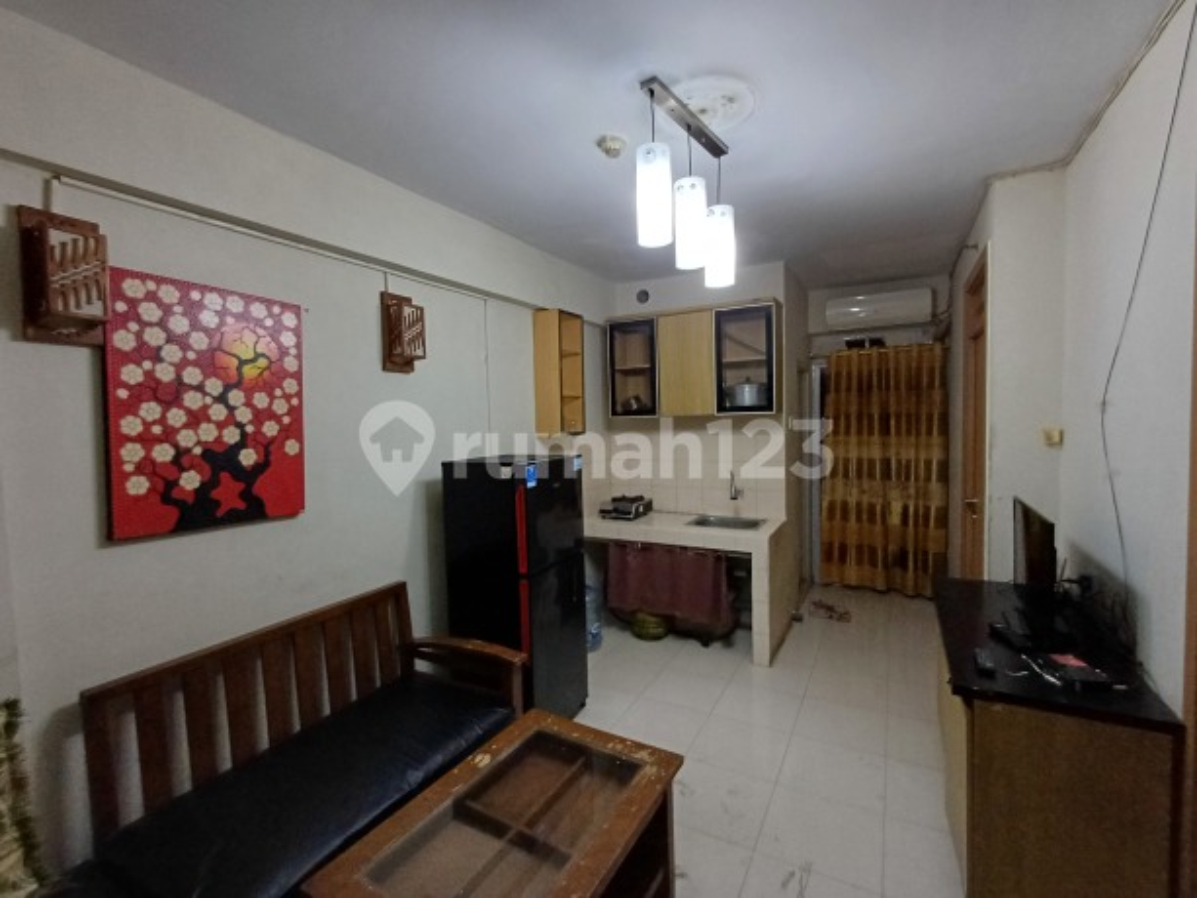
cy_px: 449
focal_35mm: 16
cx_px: 598
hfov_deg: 94.5
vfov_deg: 78.1
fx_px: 553
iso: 200
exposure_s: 1/25
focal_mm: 1.64
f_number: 2.2
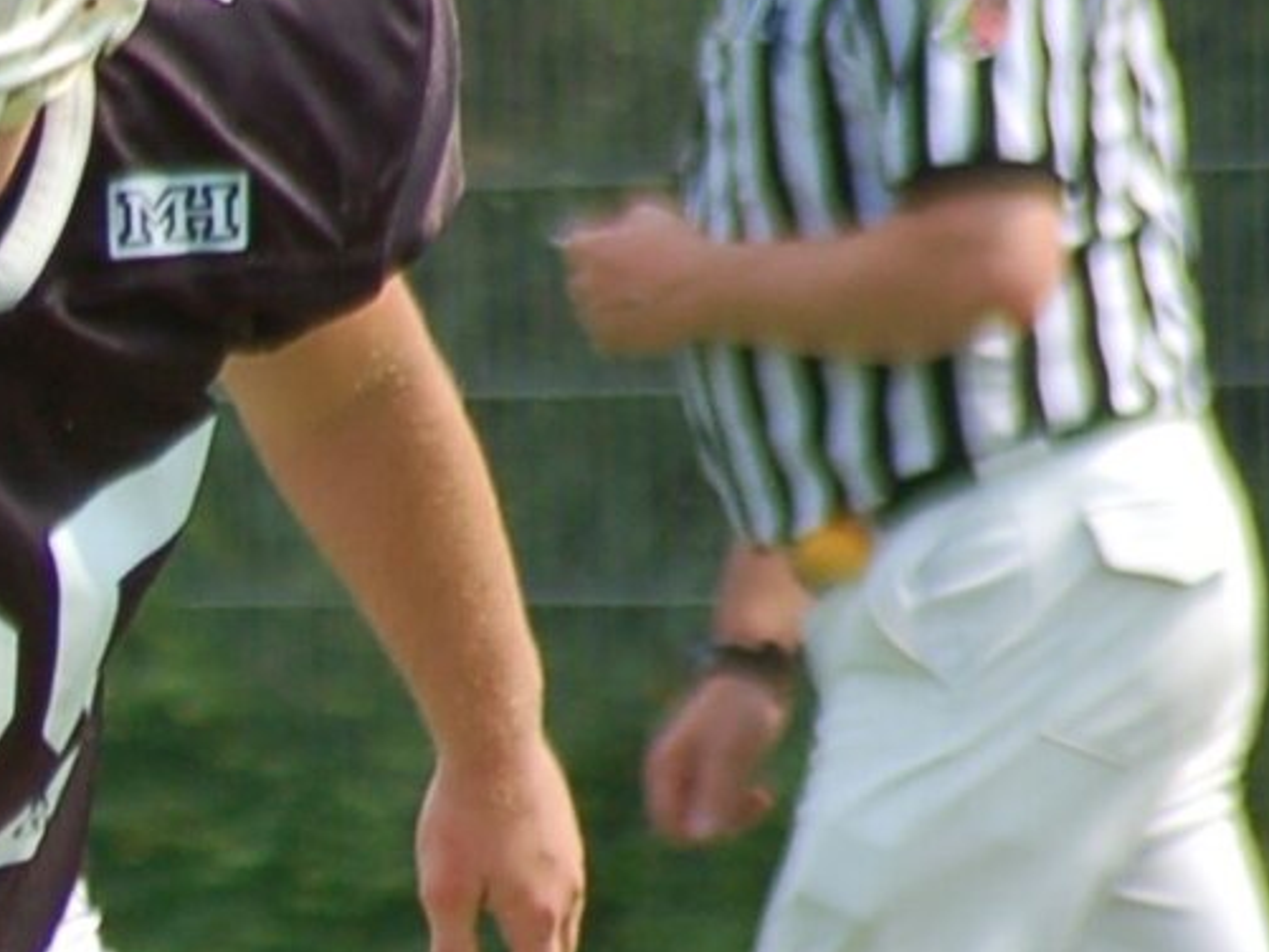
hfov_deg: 1.3
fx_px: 55589
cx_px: -1016
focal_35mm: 1516
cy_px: 1238
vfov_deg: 1.0
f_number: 5.3
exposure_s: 1/1000
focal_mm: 240
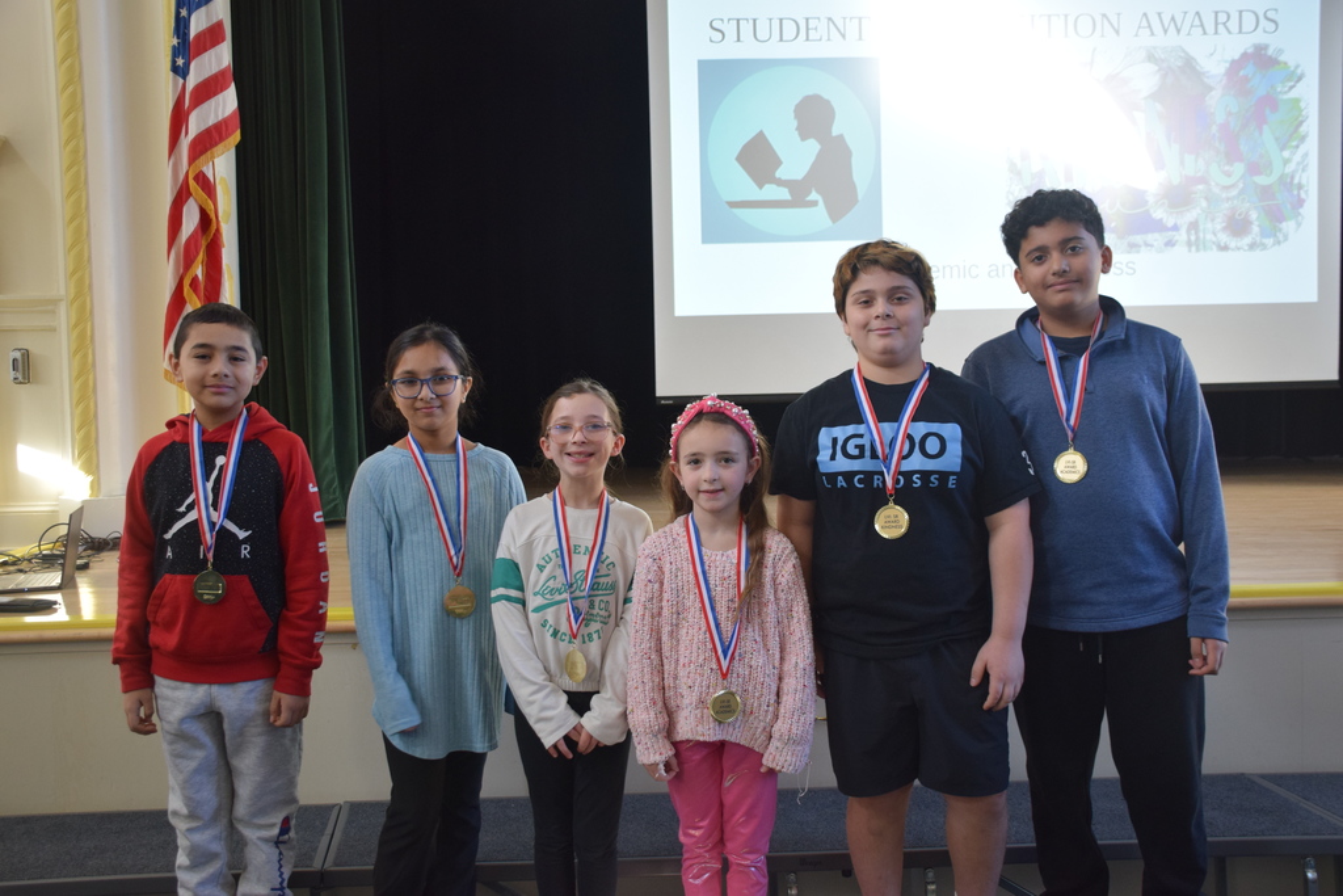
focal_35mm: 34
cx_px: 672
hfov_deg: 55.1
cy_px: 448
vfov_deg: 38.4
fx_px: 1287
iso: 800
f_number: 4
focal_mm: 23
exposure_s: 1/60
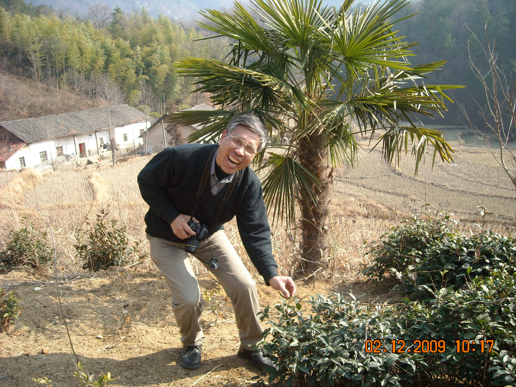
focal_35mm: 35
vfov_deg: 40.7
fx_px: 522
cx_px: 258
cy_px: 194
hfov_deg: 52.6
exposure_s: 1/323
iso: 64
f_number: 2.8
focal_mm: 5.7
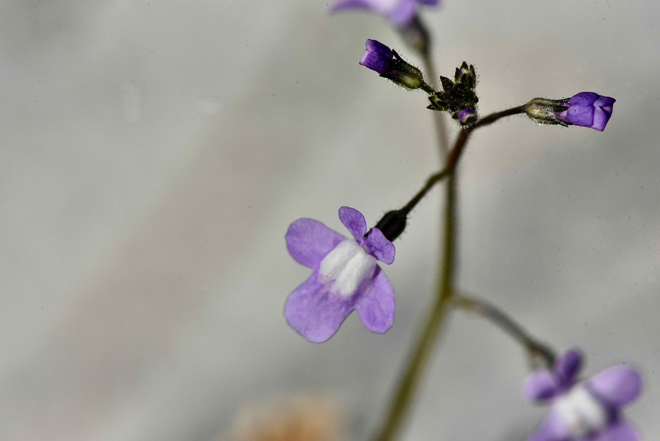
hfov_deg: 19.4
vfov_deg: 13.1
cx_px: 330
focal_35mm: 105
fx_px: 1926
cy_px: 220
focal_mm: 105
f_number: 29
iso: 4000
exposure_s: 1/4000
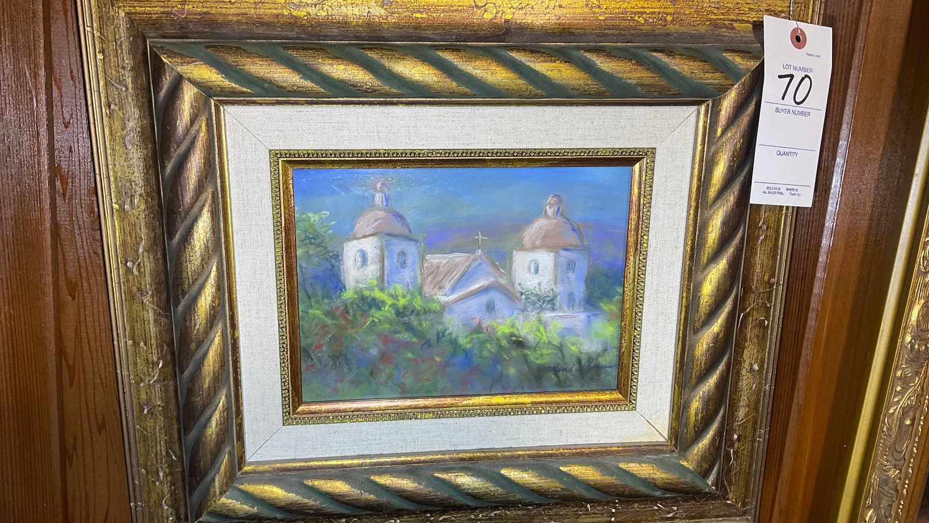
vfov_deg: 36.6
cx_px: 460
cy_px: 240
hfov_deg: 61.0
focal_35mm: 32
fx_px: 788
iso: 50
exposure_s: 1/100
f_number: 1.8
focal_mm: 3
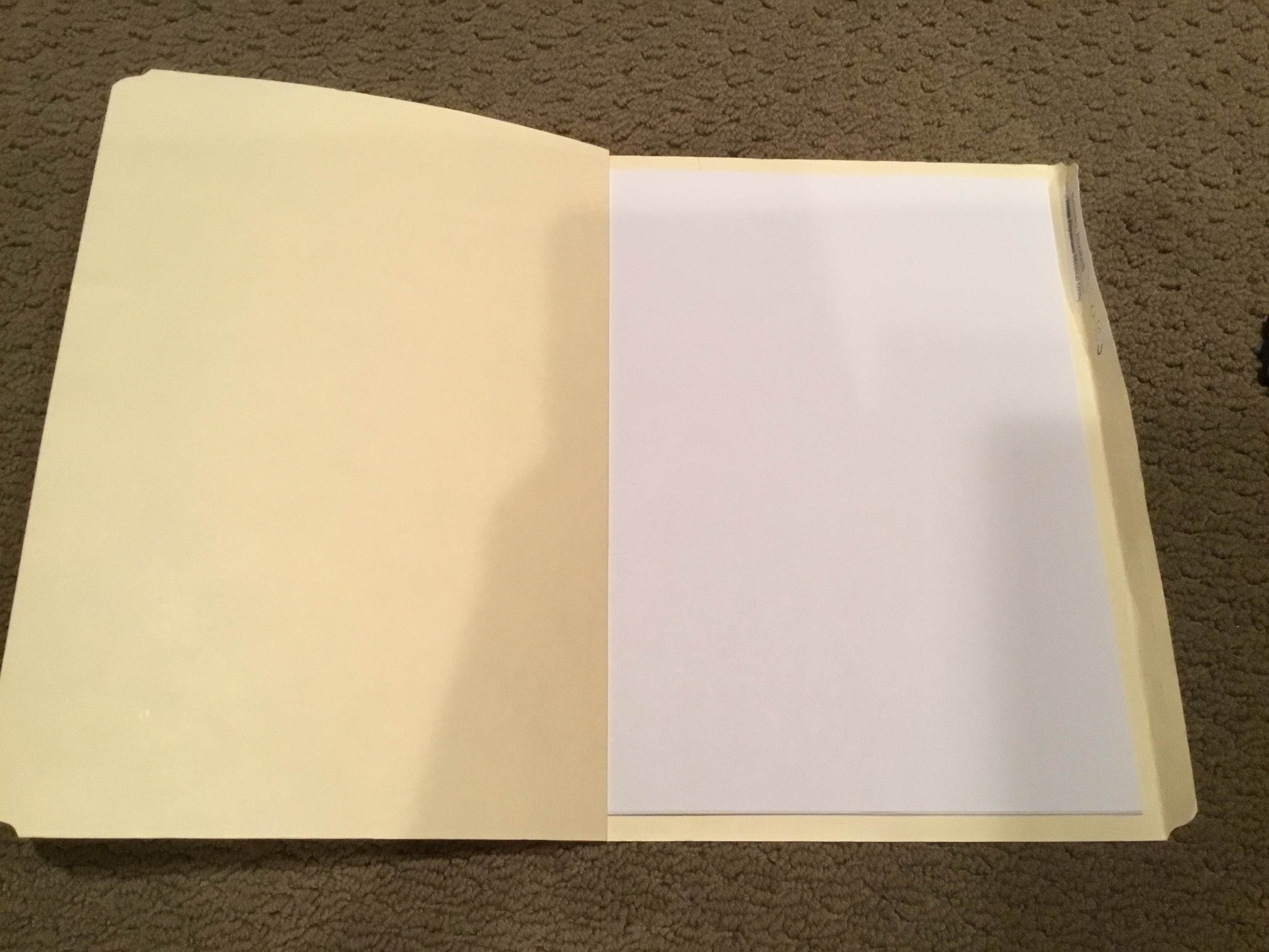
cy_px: 476
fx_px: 1136
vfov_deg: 45.4
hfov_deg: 58.4
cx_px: 634
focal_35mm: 31
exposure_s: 1/30
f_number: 2.4
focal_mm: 3.3
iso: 125
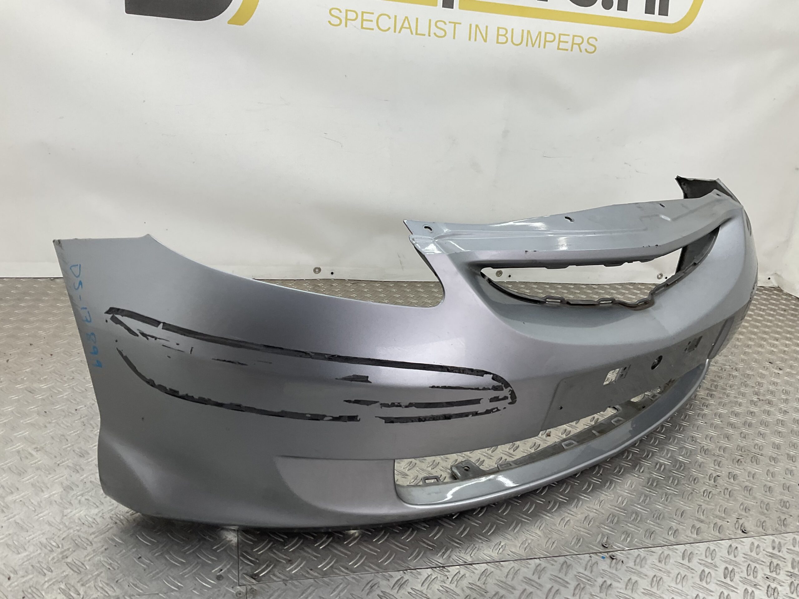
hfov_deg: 61.7
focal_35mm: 29
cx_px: 400
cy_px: 300
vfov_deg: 48.2
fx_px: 669
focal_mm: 3
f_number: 1.8
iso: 25
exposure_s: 1/120
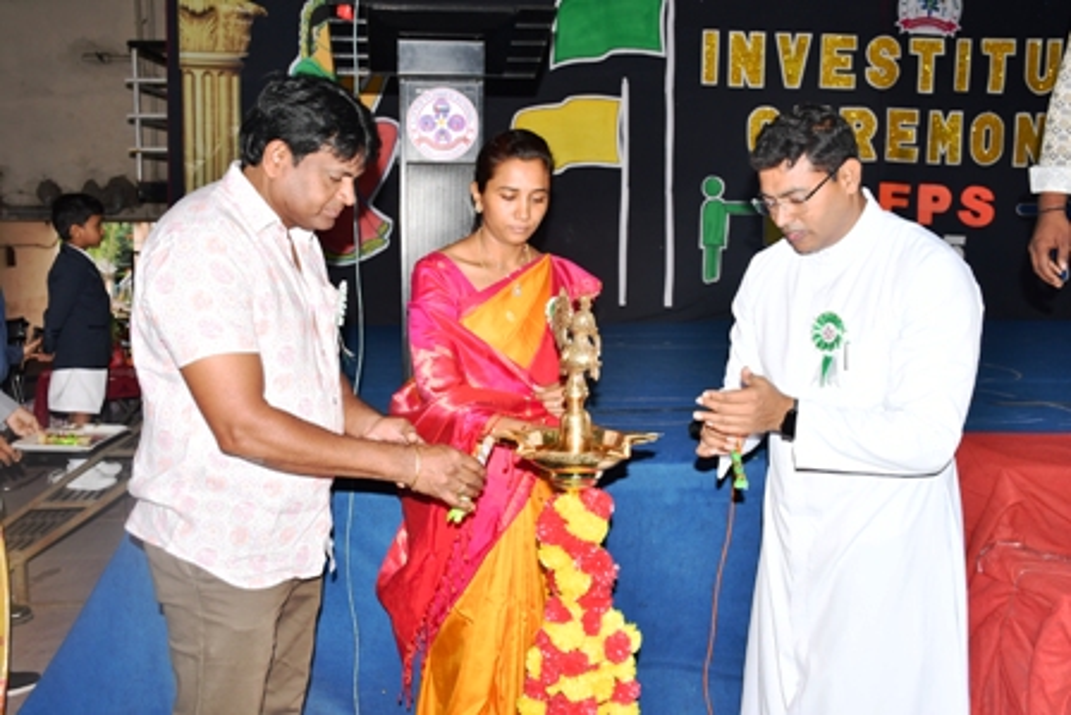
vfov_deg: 36.9
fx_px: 1071
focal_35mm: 36
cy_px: 358
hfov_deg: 53.1
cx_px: 536
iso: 320
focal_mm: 24
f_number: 5.6
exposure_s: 1/160
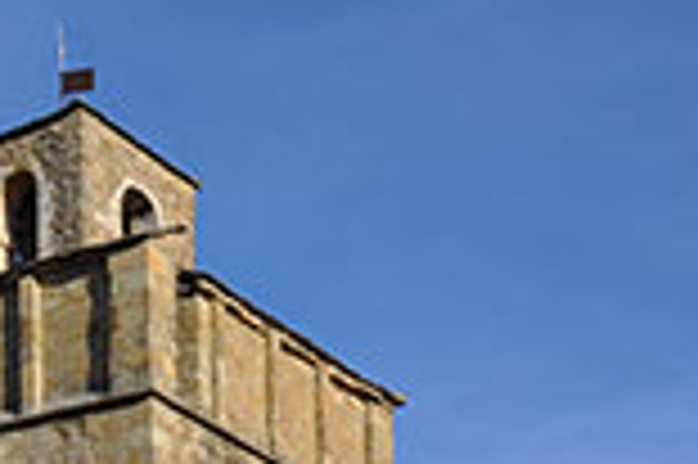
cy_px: 658
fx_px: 1771
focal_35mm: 91
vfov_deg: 14.1
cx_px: 99
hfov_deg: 21.9
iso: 200
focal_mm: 21
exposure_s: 1/160
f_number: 13
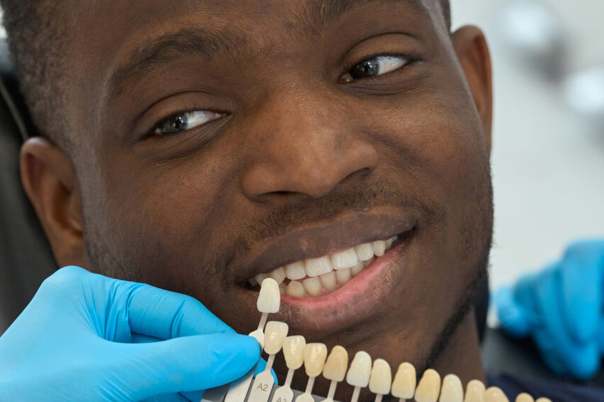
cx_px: 232
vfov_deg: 8.6
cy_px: 389
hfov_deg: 13.0
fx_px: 2649
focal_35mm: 158
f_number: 2.8
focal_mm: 52.3
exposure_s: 1/250
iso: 320
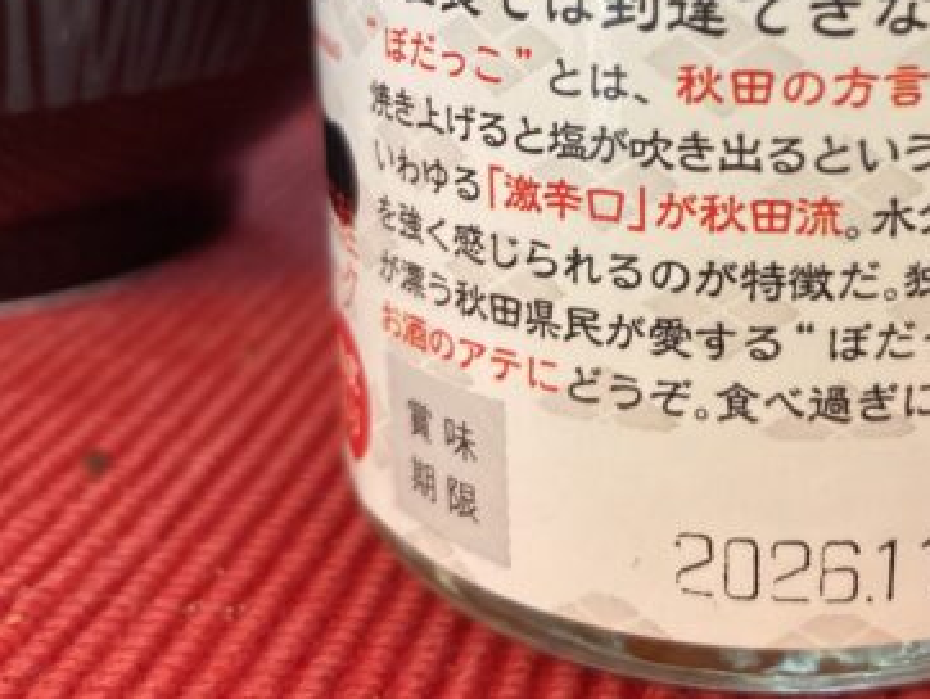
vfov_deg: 27.5
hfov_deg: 36.4
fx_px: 1371
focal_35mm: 51
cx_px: 722
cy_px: 66
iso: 100
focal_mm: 3.99
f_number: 1.8
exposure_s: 1/60
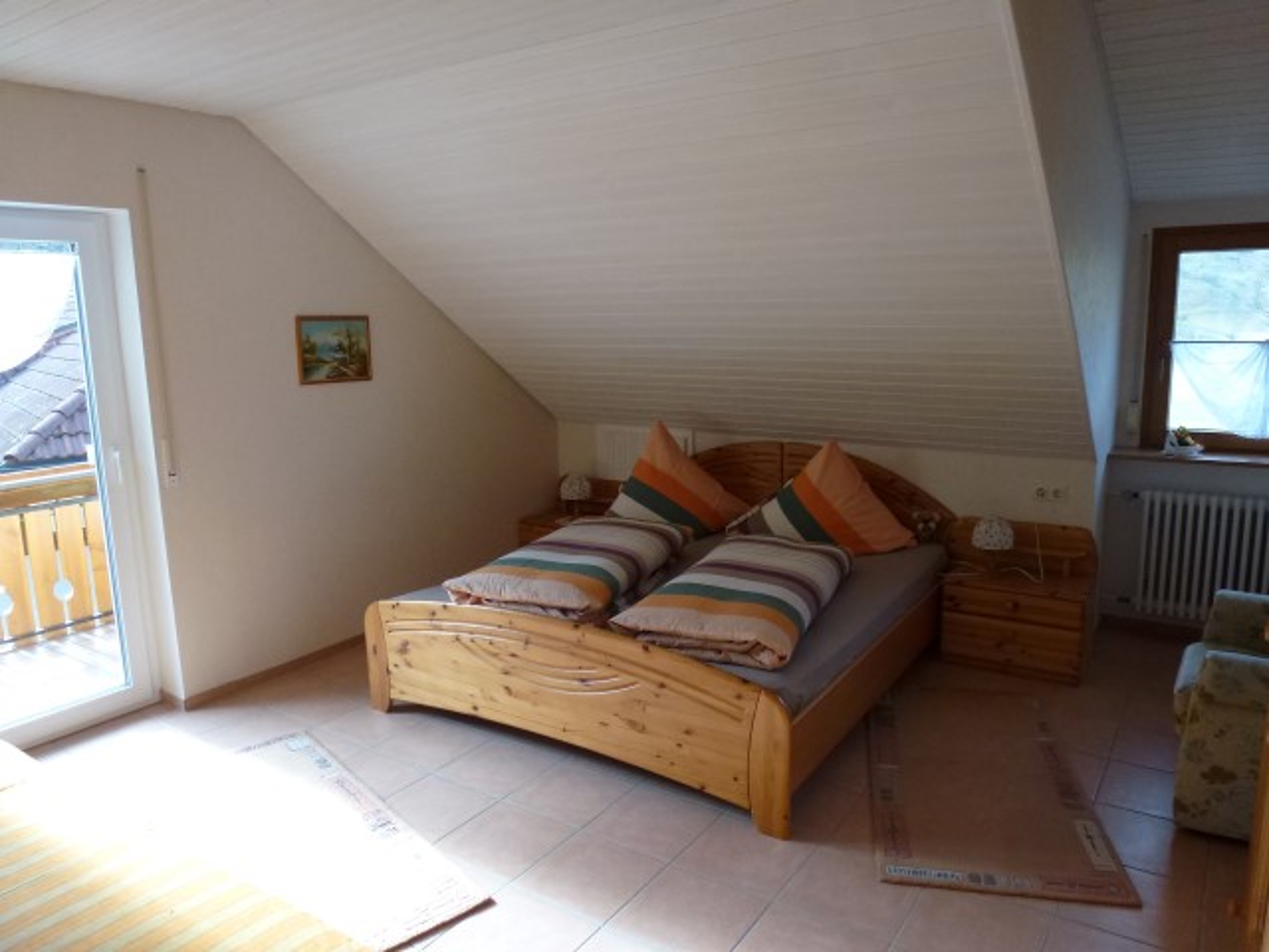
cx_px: 634
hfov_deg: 71.6
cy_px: 476
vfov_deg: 56.8
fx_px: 880
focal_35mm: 24
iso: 200
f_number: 3.3
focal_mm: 4.3
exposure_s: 1/60
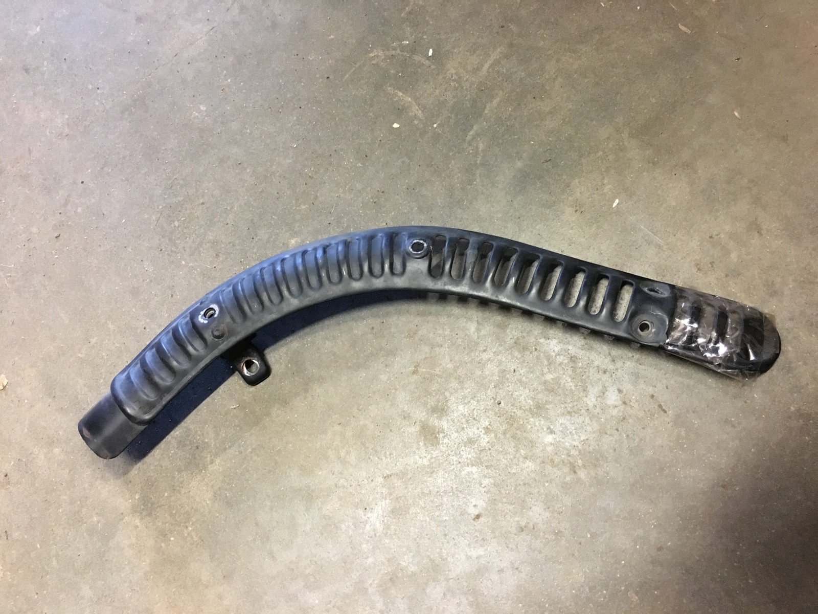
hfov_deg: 61.7
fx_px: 685
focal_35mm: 29
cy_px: 307
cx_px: 409
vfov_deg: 48.2
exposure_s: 1/17
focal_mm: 4.15
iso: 250
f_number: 2.2
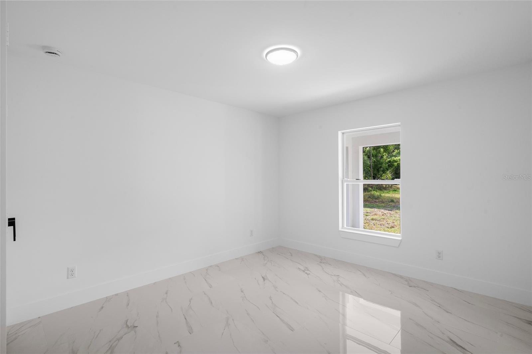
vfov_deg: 70.4
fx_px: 251
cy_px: 177
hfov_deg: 93.3
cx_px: 266
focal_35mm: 17
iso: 100
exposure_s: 1/30
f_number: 11
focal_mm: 17
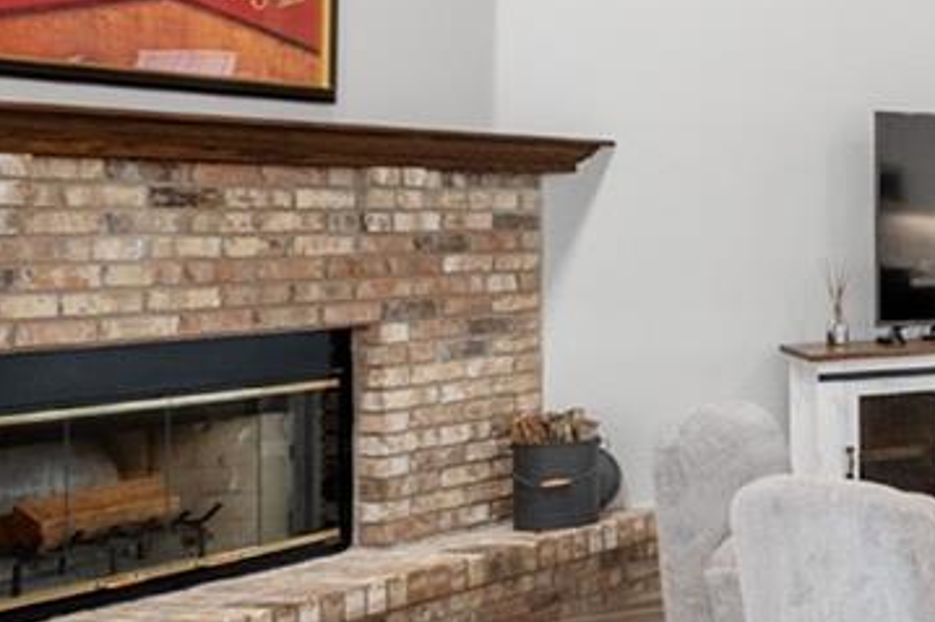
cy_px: 291
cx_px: 1576
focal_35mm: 58
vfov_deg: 23.4
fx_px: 1506
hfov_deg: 23.3
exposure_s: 1/10
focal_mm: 13
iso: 400
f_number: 7.1
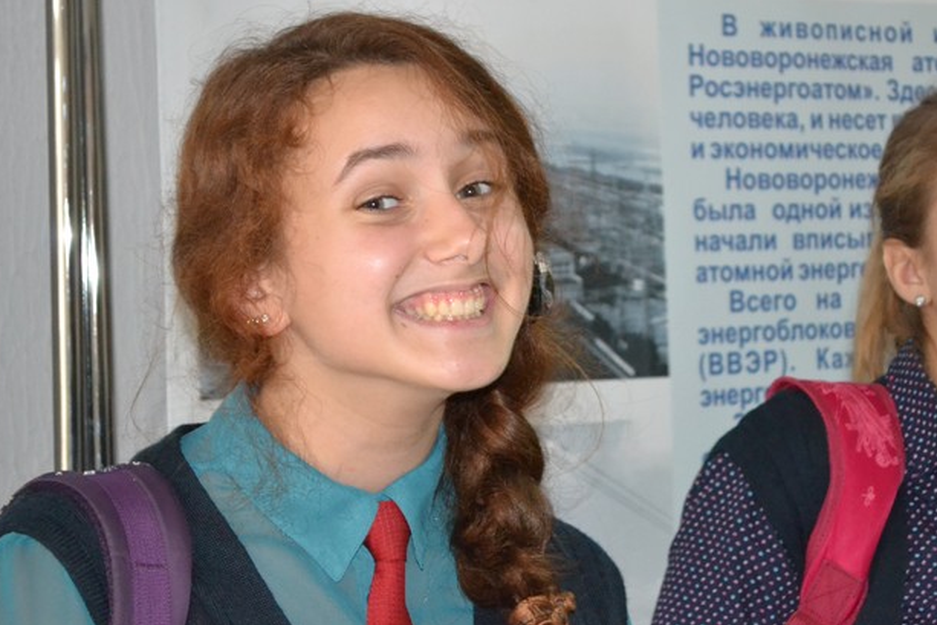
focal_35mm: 108
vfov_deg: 12.7
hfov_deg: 19.0
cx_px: 527
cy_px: 282
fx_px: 2802
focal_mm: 55
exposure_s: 1/60
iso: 3200
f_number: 5.6
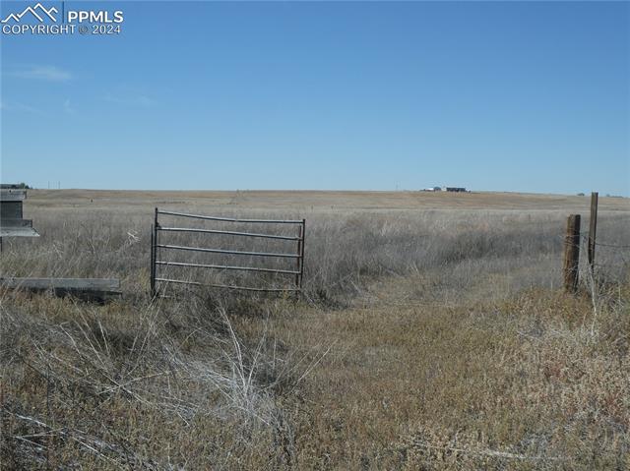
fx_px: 909
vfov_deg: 29.1
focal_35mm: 50
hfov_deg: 38.2
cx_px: 315
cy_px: 236
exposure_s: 1/640
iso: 80
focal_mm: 9
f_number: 4.1
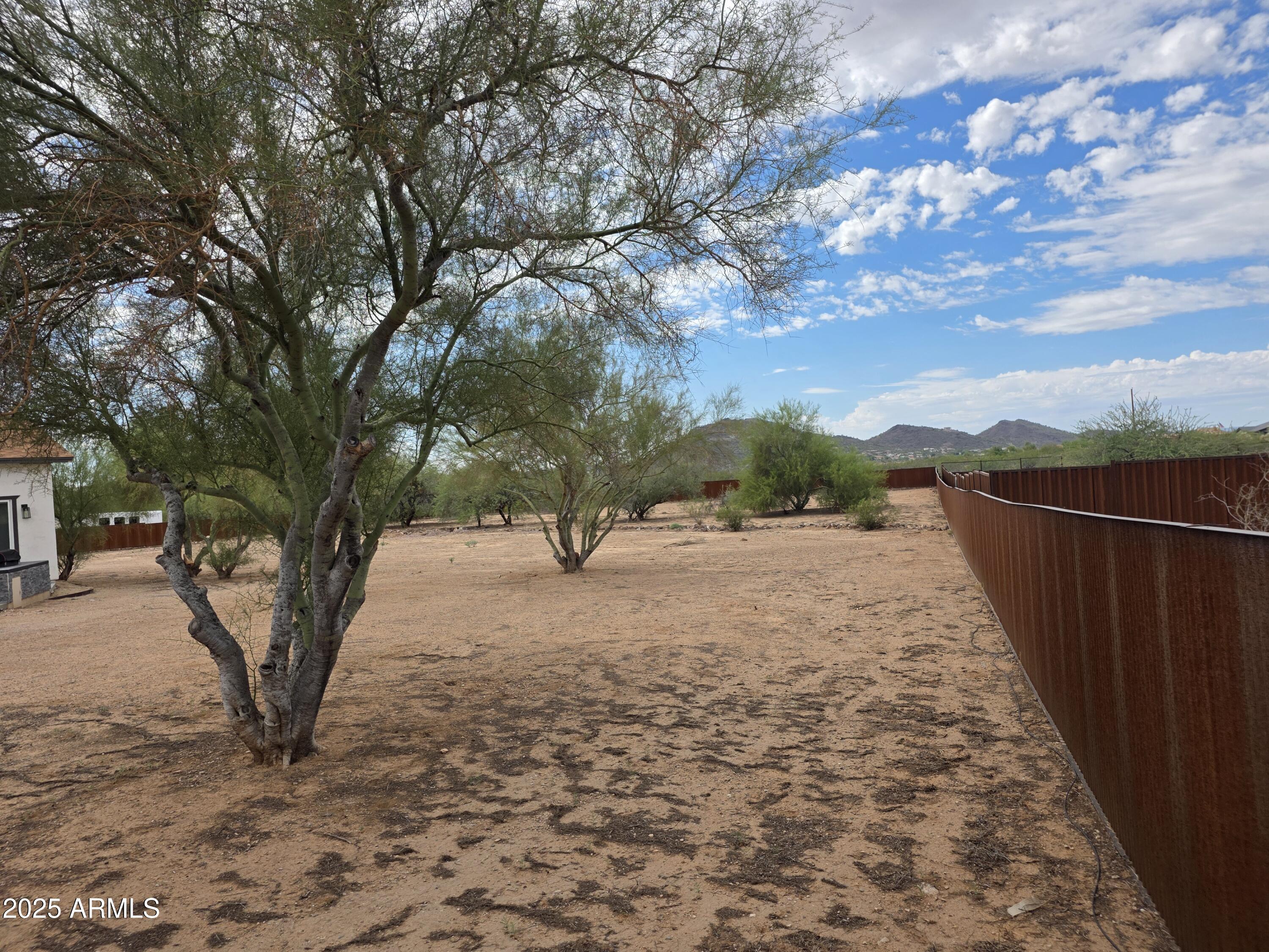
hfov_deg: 73.9
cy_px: 476
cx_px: 634
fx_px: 843
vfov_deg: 58.9
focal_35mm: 23
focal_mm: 6.25
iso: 80
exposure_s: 1/5608
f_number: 1.7
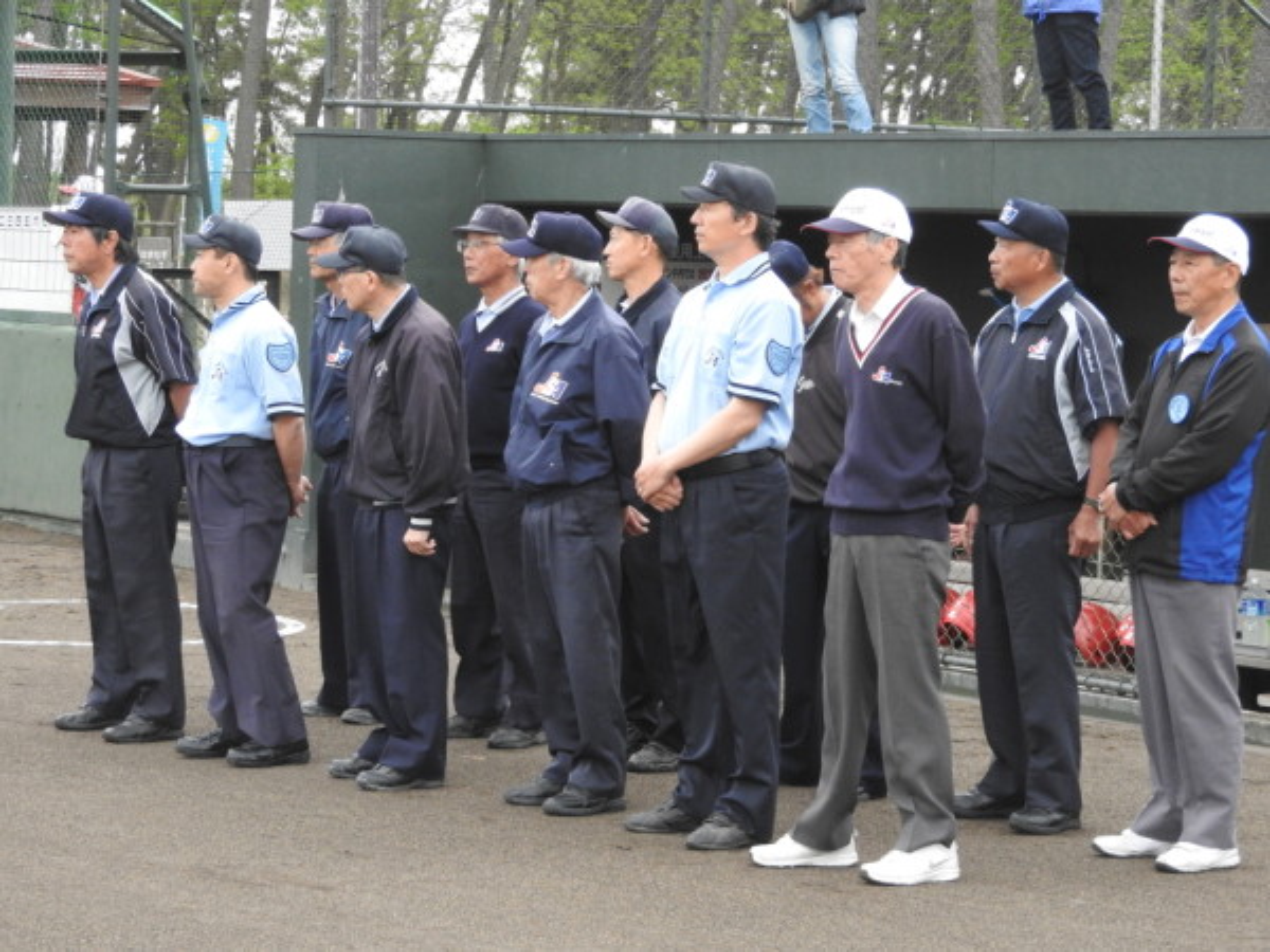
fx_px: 4586
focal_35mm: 125
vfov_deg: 11.9
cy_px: 476
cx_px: 635
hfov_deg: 15.8
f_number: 5
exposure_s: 1/40
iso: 400
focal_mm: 22.4
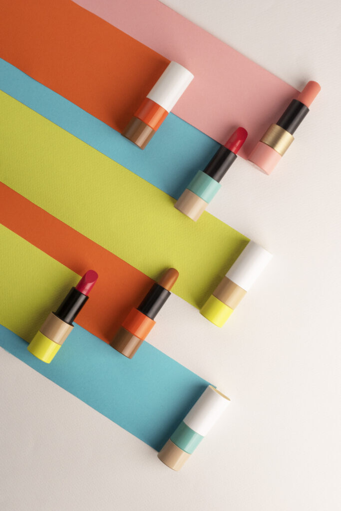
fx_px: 1065
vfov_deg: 27.0
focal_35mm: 75
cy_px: 256
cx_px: 170
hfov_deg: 18.2
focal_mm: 50
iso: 640
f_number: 5
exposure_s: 1/80
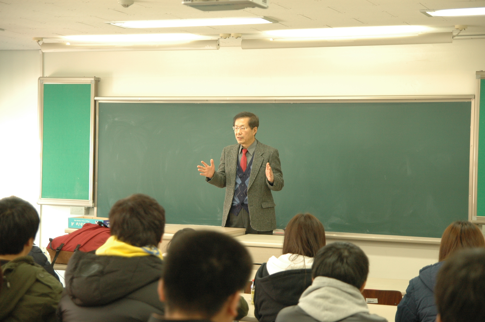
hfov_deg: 27.0
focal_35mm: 75
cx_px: 242
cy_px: 161
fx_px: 1009
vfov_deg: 18.1
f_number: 3.2
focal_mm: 50
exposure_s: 1/60
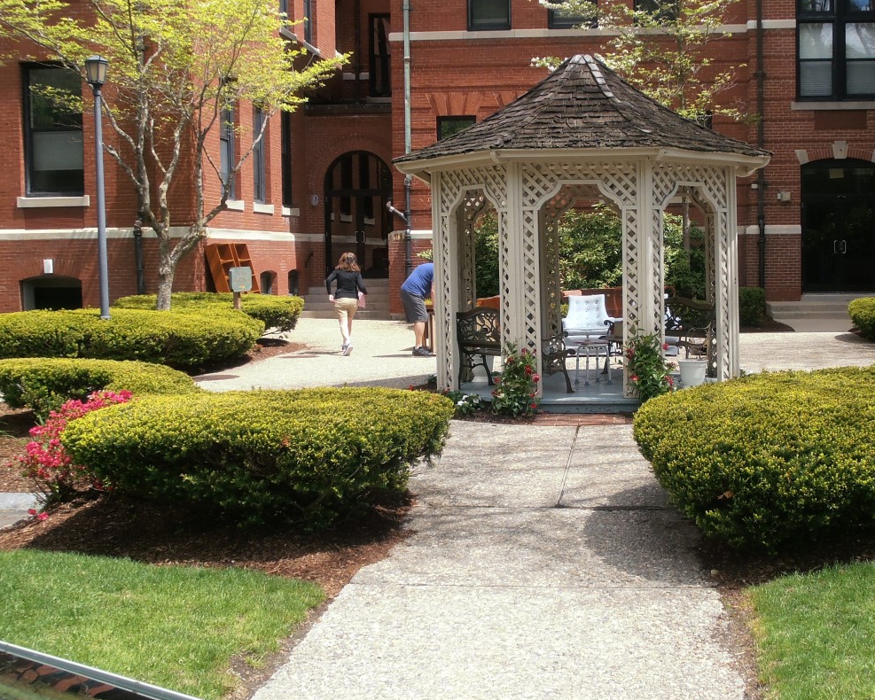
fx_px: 1217
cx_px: 566
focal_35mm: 47
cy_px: 333
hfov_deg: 39.2
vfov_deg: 32.1
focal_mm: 5.93
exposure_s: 1/500
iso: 80
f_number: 3.6
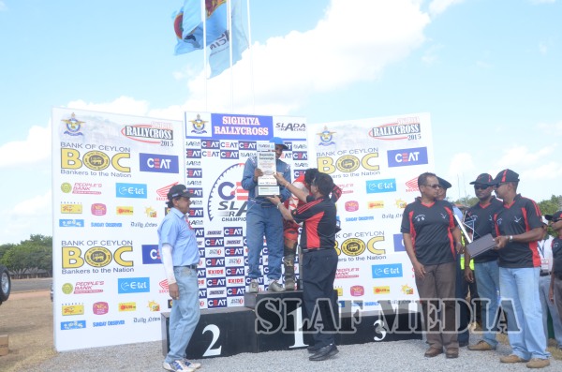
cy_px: 186
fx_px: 607
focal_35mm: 39
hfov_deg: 49.7
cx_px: 281
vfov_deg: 34.0
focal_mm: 26
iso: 320
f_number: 9
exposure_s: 1/200
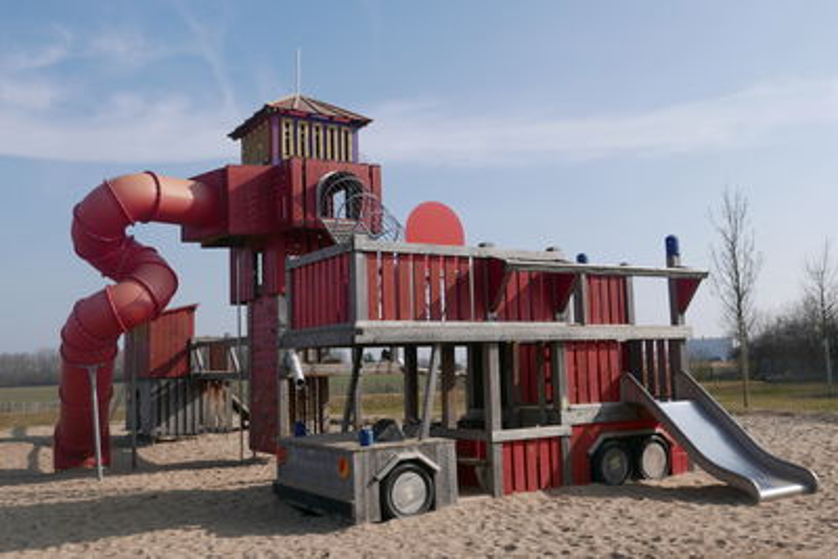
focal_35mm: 34
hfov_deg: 55.8
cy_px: 280
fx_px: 792
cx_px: 419
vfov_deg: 38.9
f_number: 5.6
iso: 200
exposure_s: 1/1000
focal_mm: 15.4
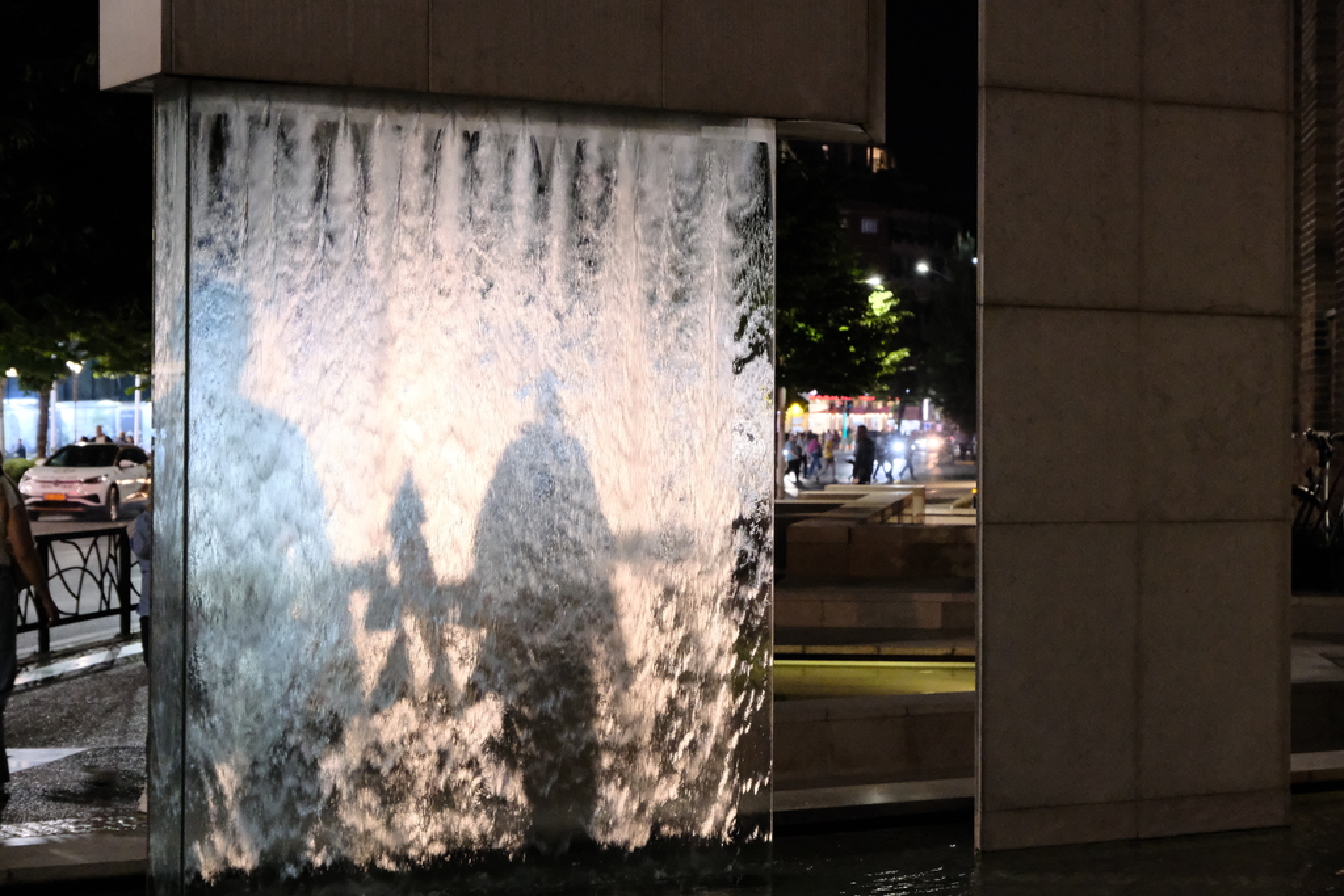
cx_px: 672
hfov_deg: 28.4
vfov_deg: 19.2
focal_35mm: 71
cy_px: 448
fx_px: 2651
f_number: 4
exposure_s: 1/85
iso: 12800
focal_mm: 47.6
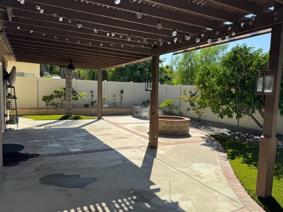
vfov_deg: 53.0
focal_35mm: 26
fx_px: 213
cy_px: 112
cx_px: 138
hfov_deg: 67.3
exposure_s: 1/3597
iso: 80
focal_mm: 6.76
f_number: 1.78
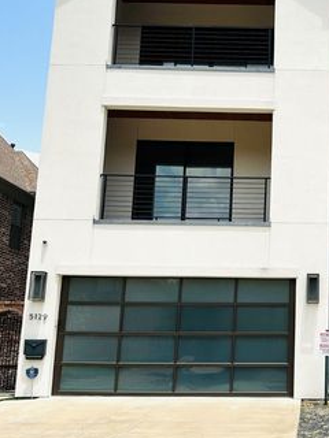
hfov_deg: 27.6
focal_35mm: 50
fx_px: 634
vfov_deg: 38.2
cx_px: 318
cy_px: 222
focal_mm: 6.86
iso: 80
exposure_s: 1/6211
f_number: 1.78
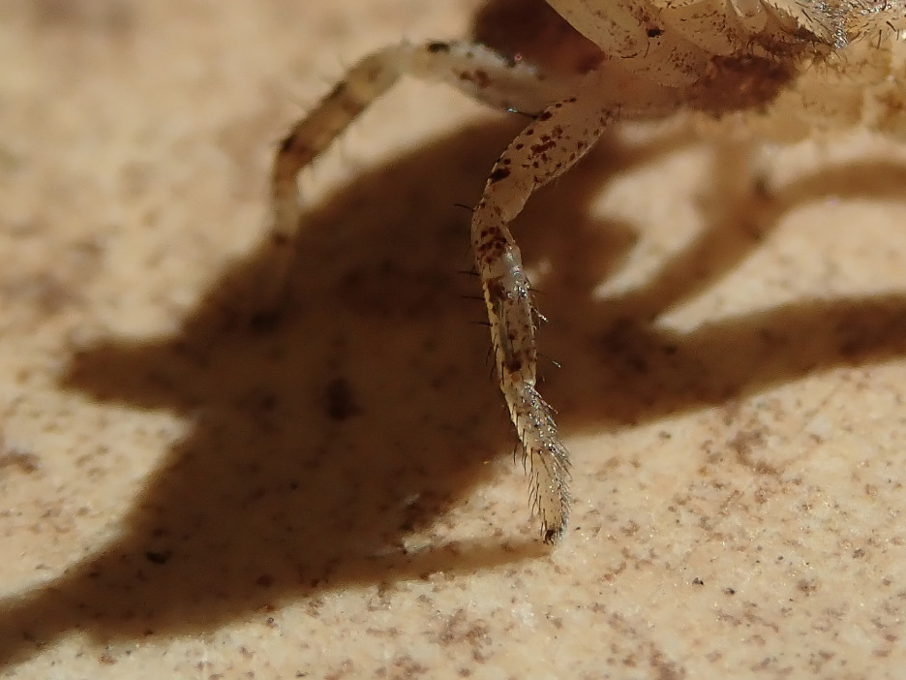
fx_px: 4240
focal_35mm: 162
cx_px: 711
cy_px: 26
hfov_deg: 12.2
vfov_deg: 9.1
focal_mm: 13.47
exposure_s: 1/1000
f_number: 5.6
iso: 160
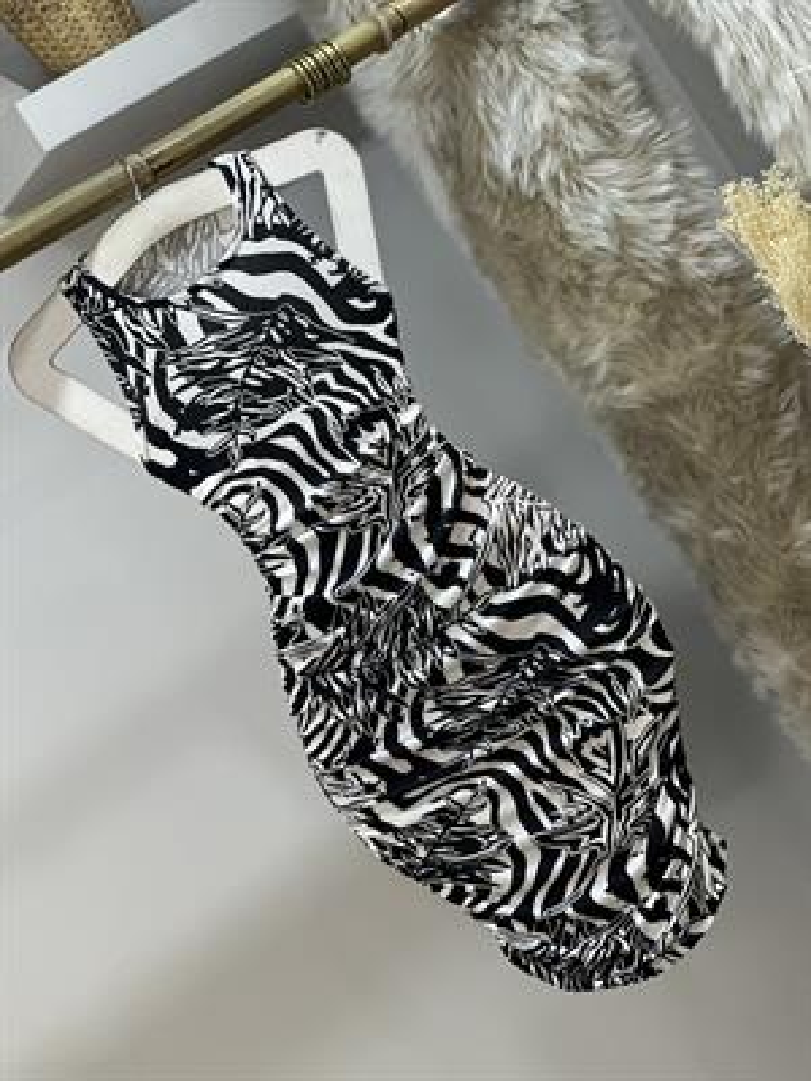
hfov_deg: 19.1
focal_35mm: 77
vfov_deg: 25.3
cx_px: 406
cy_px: 540
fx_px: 2405
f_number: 2.8
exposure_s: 1/100
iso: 200
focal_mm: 9
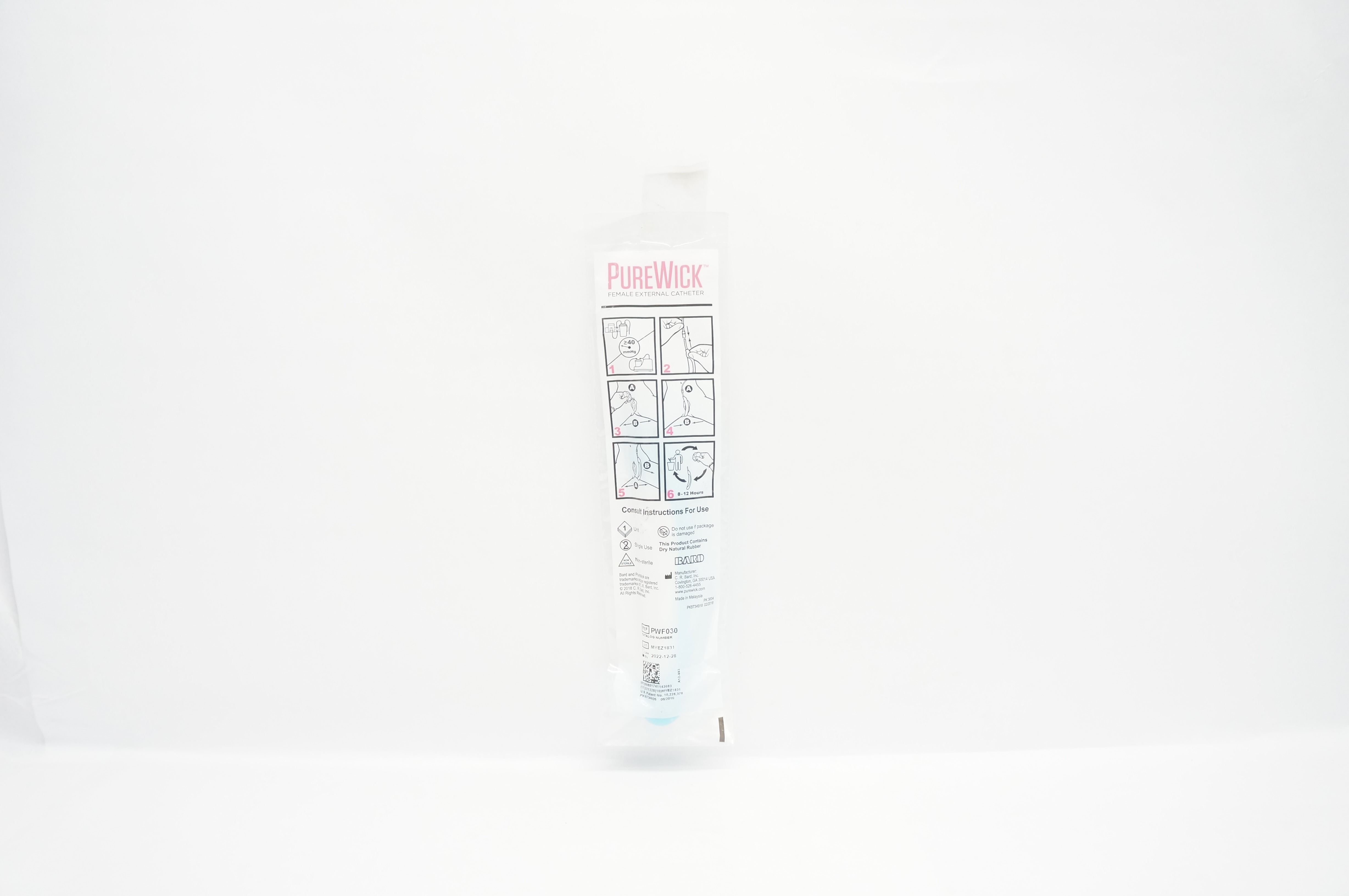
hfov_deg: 67.4
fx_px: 1011
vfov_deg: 47.8
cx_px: 674
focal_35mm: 27
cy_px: 448
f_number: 4
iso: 800
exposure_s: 1/125
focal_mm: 18
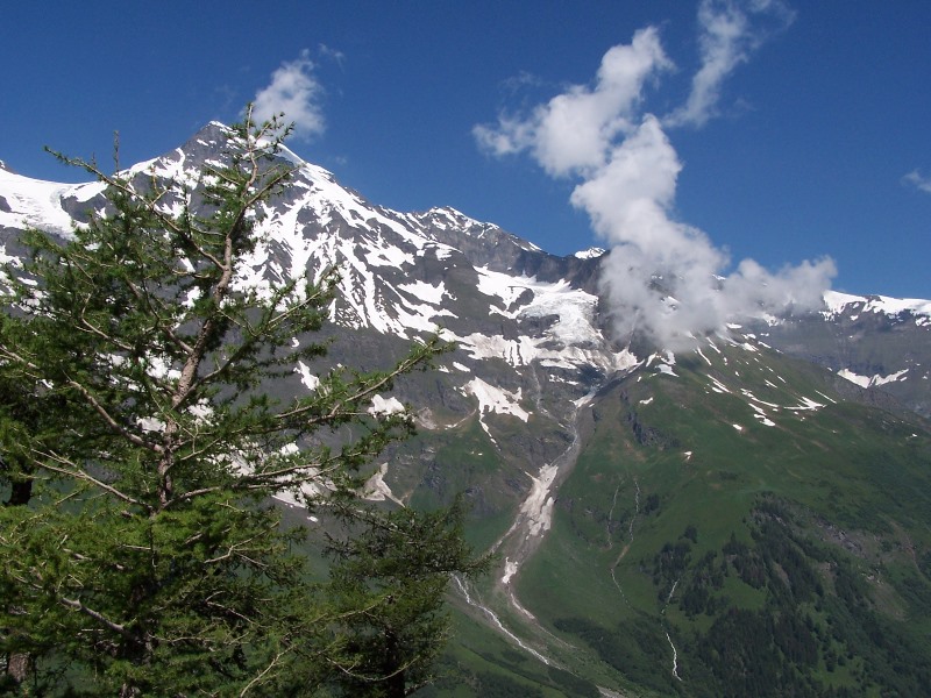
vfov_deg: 37.7
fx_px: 1022
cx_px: 466
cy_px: 349
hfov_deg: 49.0
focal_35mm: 38
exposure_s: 1/750
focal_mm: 6.3
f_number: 5.6
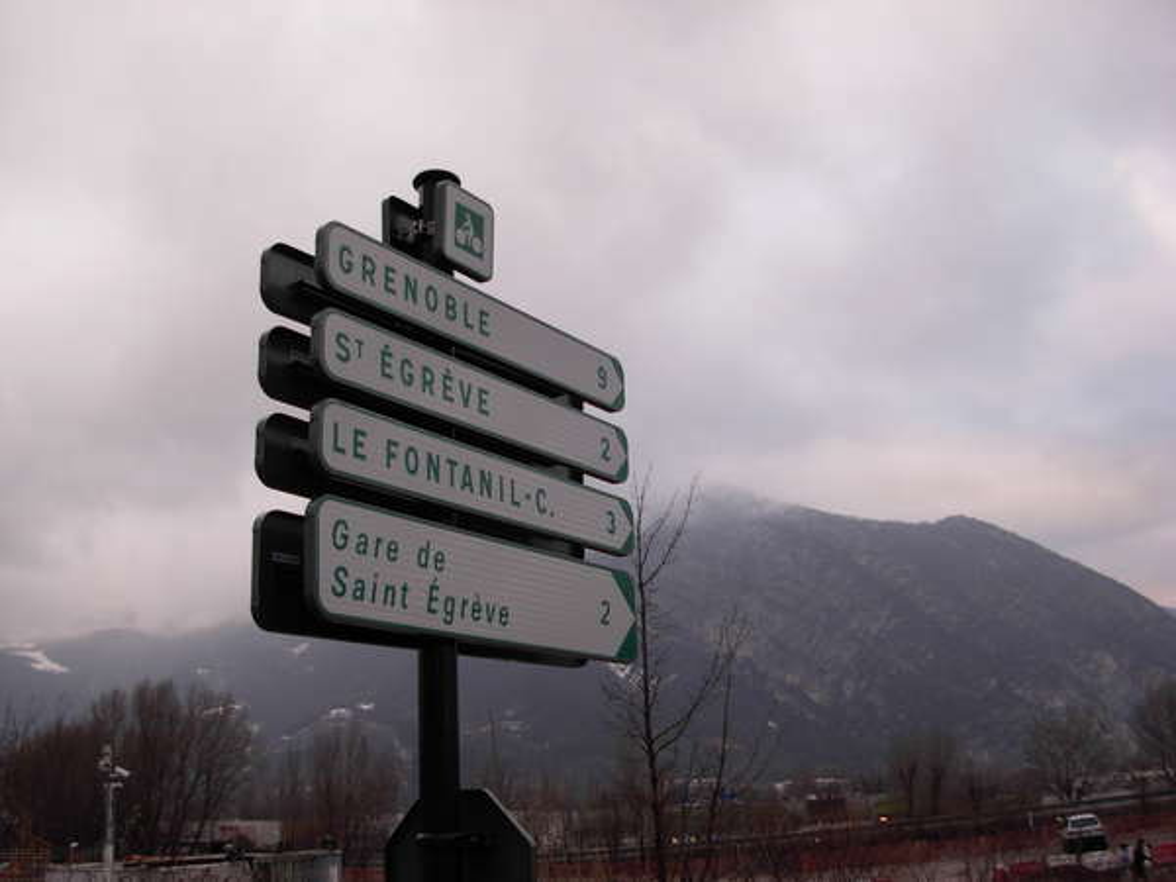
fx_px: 1291
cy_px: 441
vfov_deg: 37.7
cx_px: 588
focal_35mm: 38
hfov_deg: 49.0
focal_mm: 6.3
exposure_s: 1/46.5
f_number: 2.9
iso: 79
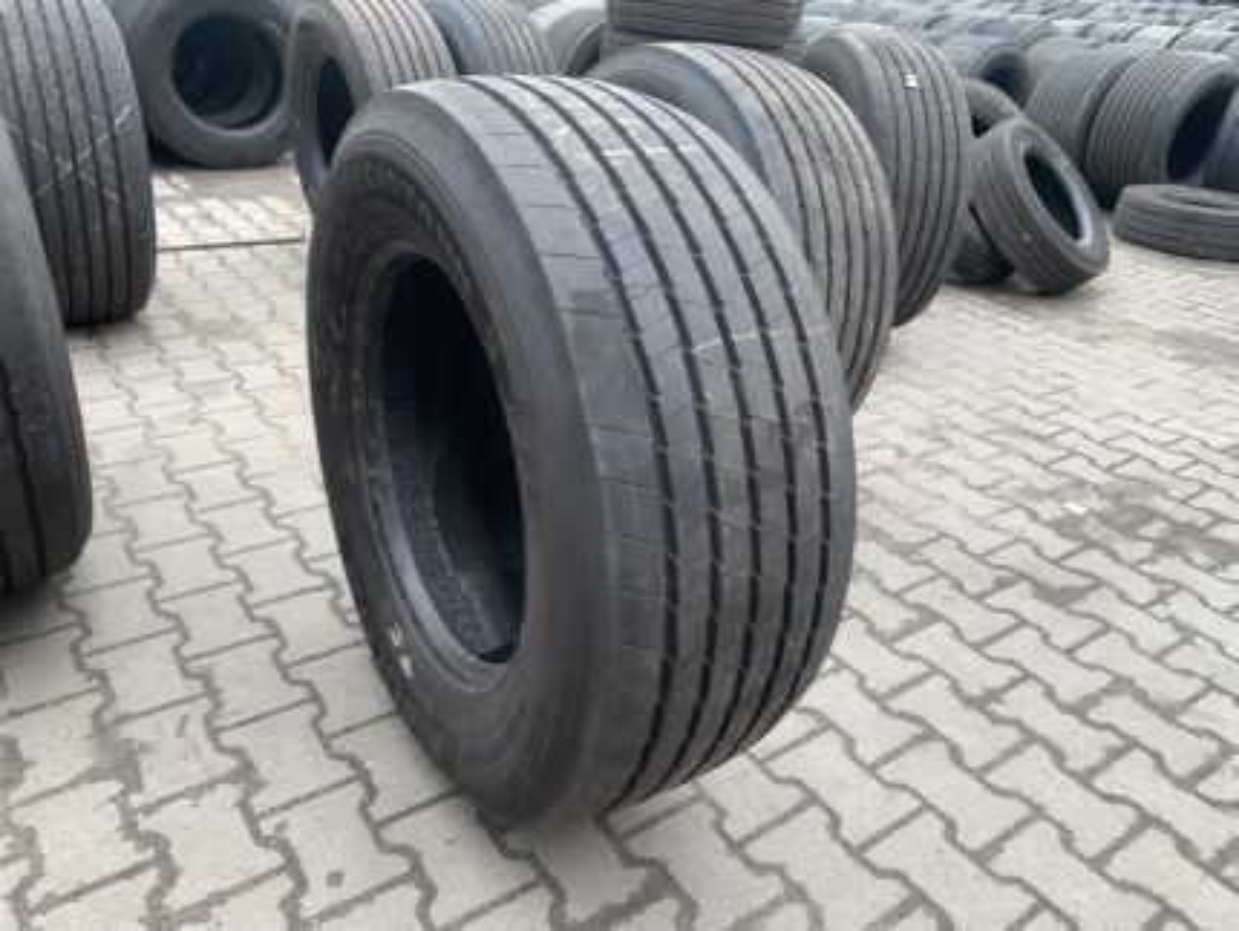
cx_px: 620
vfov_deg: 53.1
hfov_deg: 67.3
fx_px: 931
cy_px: 466
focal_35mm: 26
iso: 25
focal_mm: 4.25
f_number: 1.8
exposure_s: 1/301
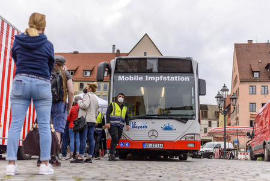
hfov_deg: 54.4
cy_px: 90
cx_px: 135
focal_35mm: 35
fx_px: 263
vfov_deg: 37.9
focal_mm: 35
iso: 100
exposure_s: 1/2500
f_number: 1.4
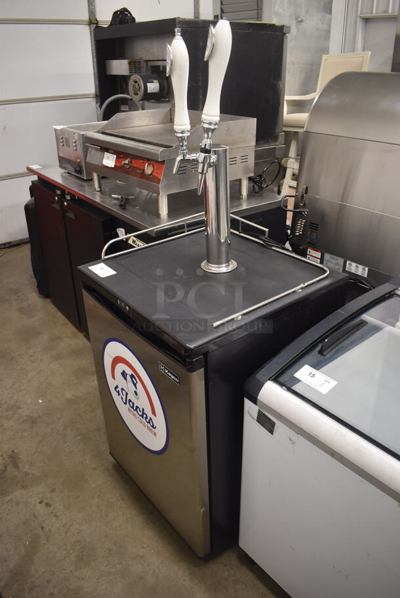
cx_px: 200
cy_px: 299
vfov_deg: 67.3
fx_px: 449
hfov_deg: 48.0
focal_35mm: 27
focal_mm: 18
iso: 450
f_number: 3.5
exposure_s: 1/30
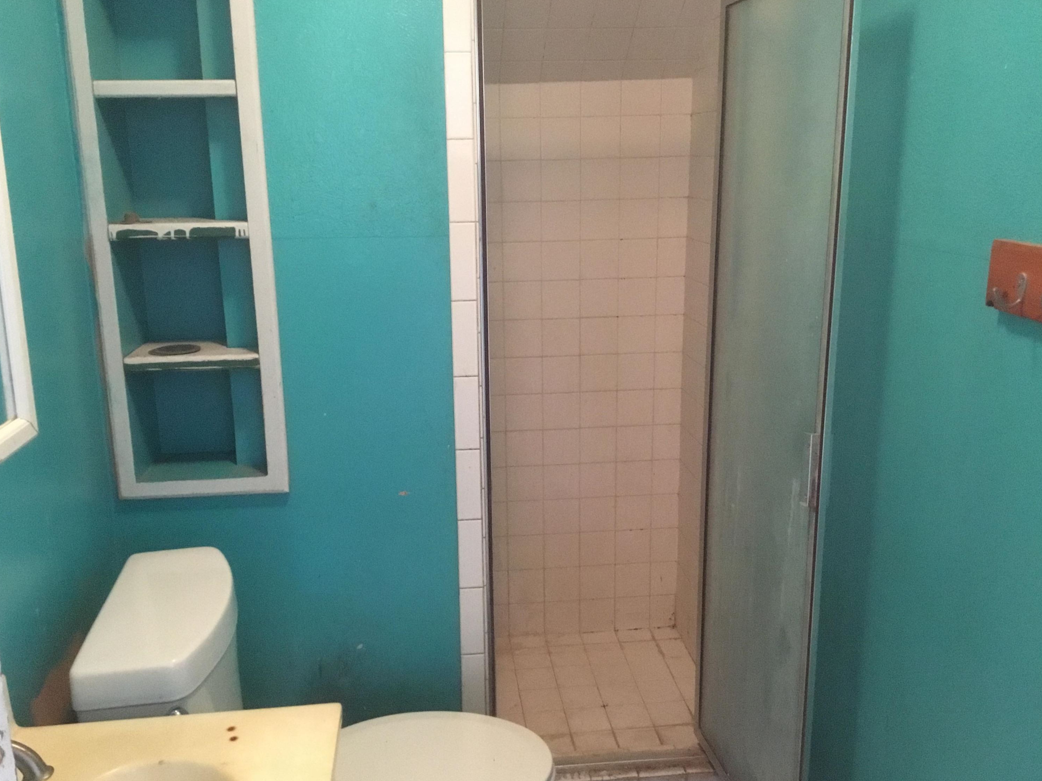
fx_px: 963
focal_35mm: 32
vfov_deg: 44.2
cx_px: 507
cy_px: 394
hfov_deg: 56.8
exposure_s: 1/15
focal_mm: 3.3
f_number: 2.4
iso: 320
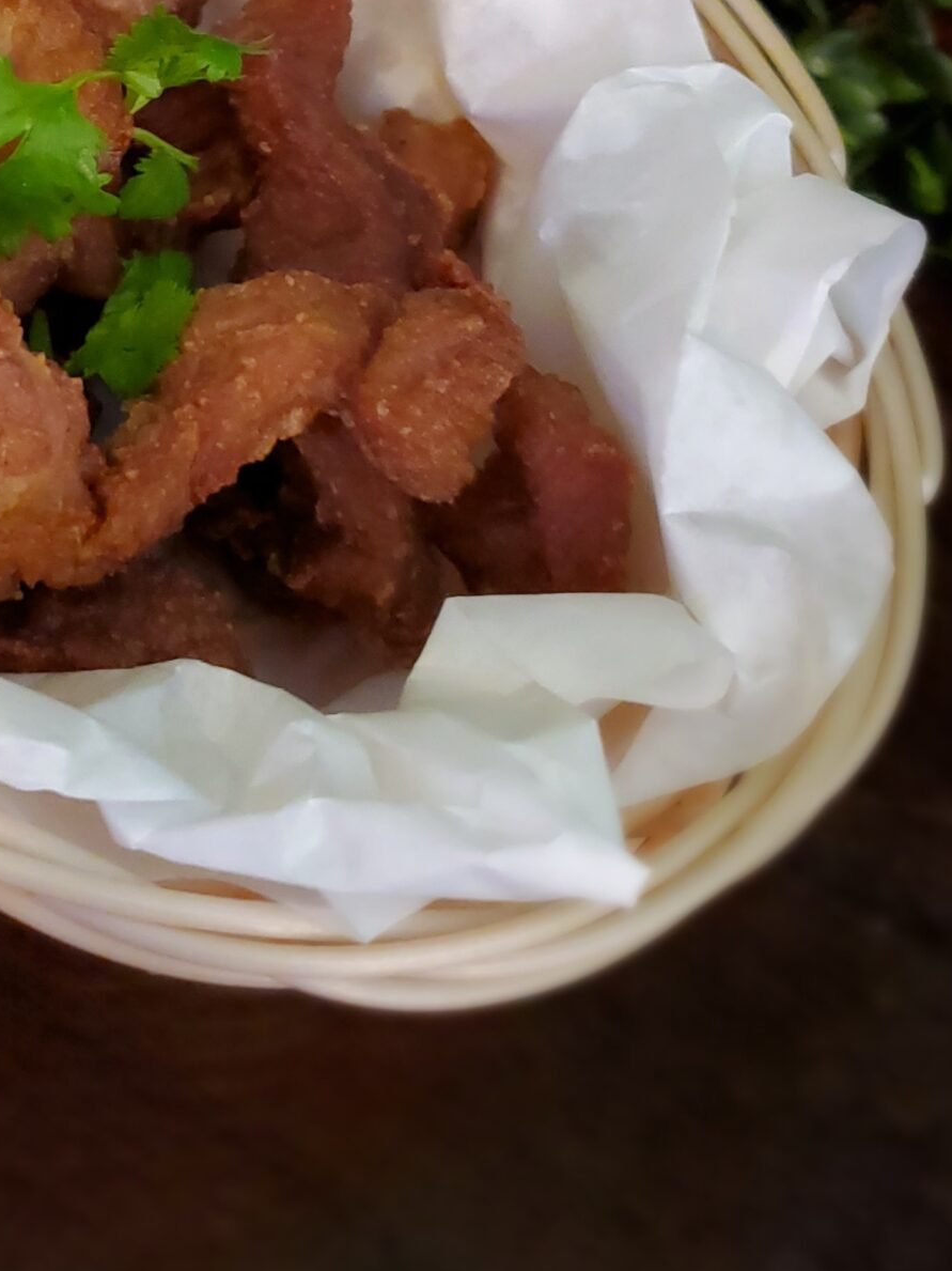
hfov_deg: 24.8
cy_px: -26
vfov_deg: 31.5
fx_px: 2055
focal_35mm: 56
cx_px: -13
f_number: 1.5
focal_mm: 4.3
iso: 320
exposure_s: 1/15
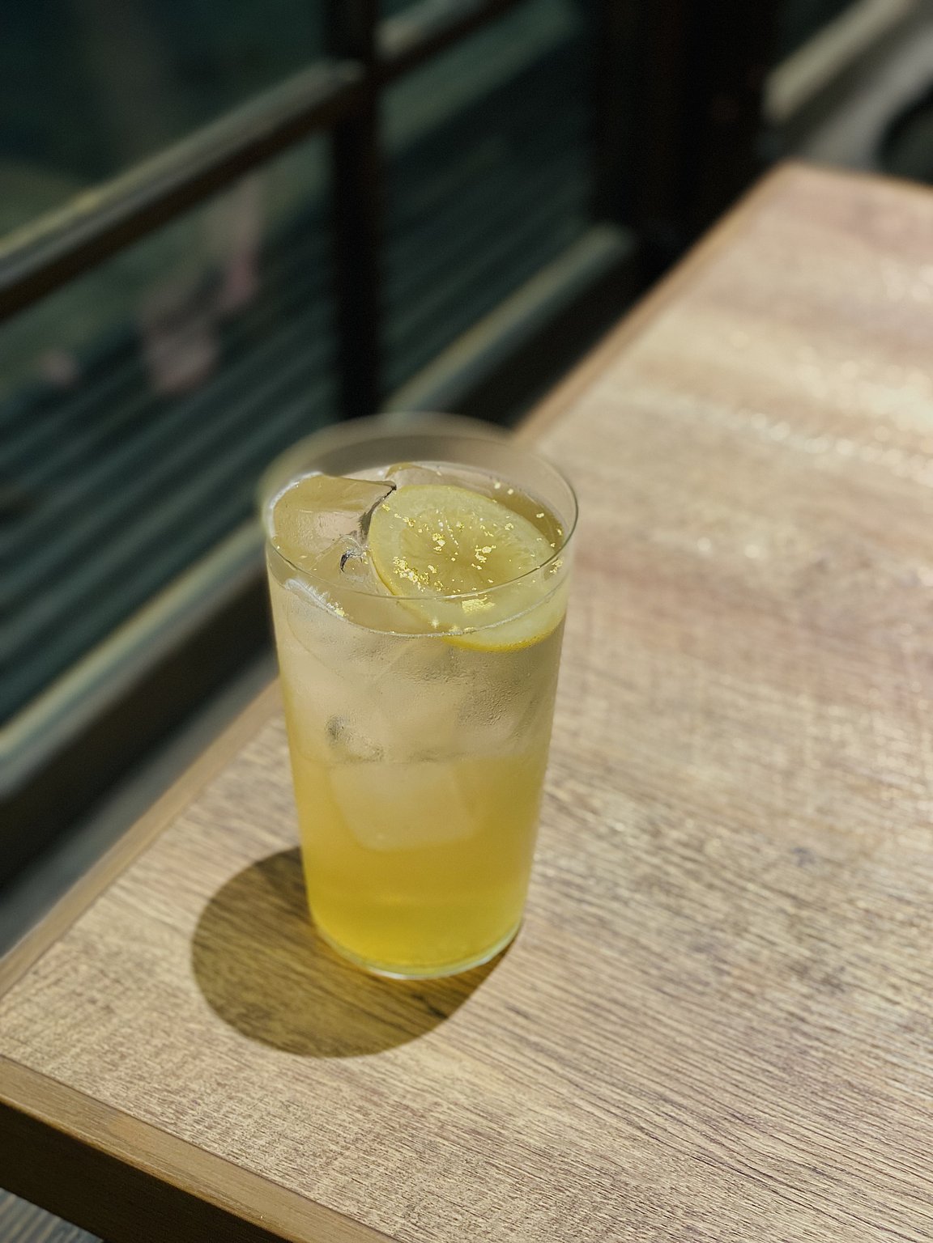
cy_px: 622
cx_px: 466
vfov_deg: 36.8
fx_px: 1869
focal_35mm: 52
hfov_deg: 28.0
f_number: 2
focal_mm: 6
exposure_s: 1/33
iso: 200
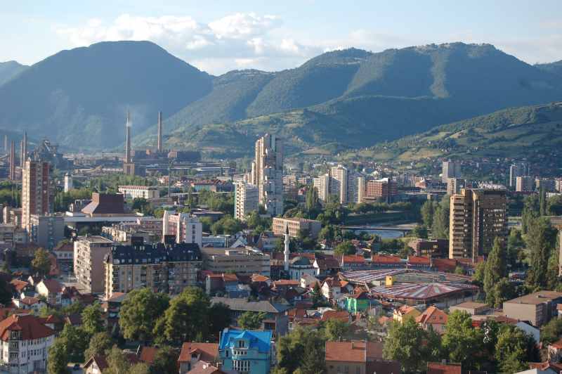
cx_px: 281
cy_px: 187
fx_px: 1287
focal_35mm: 82
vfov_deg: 16.5
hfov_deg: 24.6
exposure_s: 1/1000
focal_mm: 55
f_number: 7.1
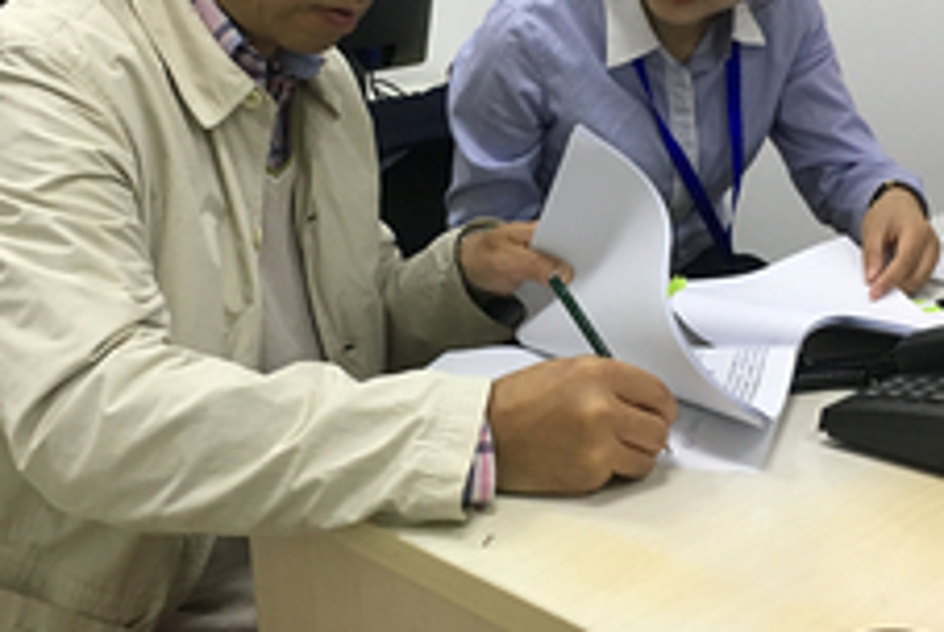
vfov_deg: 25.4
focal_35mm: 53
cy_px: 177
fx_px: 1392
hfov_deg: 37.5
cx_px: 470
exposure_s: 1/33
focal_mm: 4.15
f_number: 2.2
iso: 200
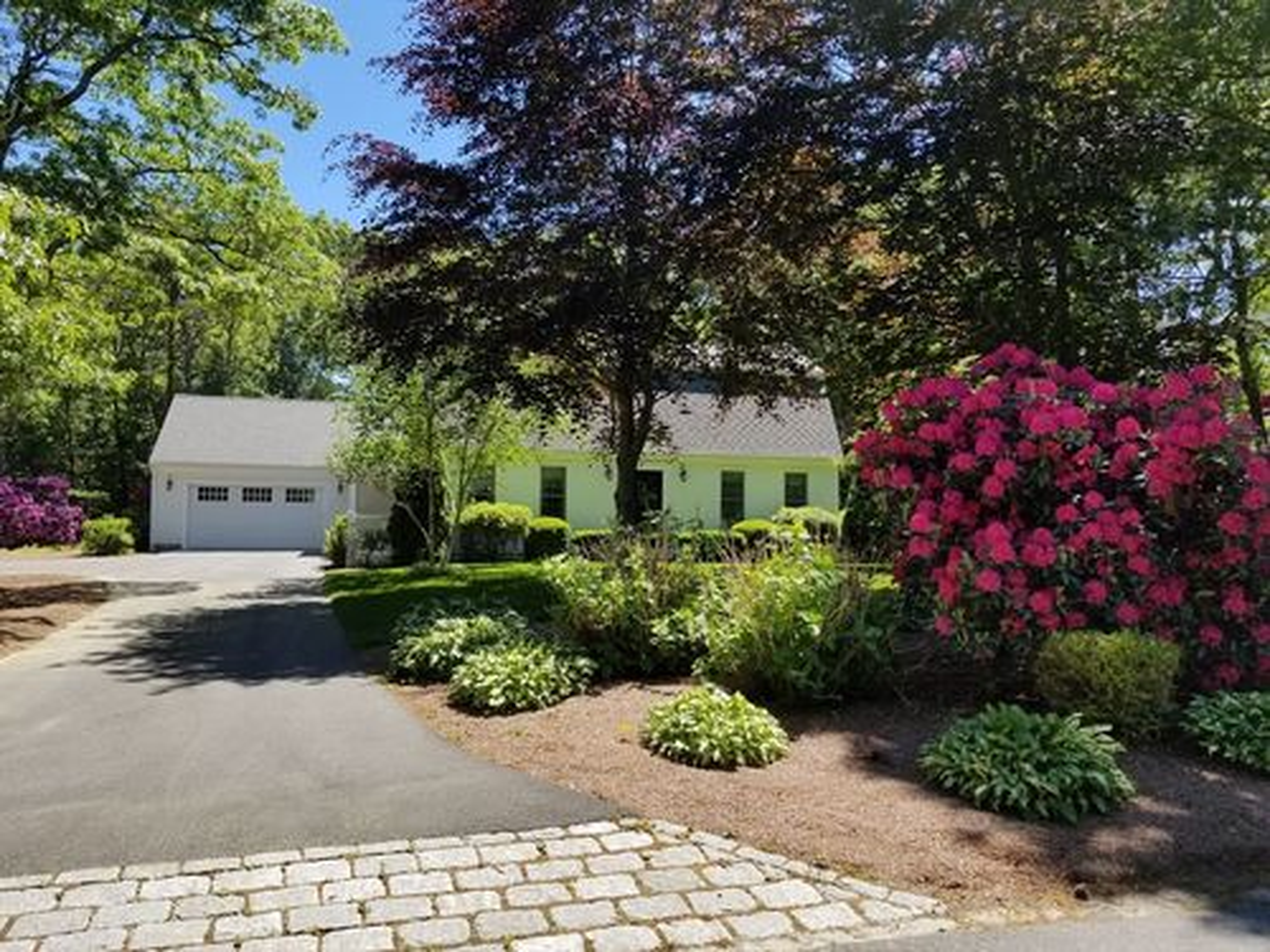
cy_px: 476
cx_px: 635
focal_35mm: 26
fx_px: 954
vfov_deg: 53.1
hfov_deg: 67.3
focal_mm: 4.3
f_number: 1.7
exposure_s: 1/1718
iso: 50
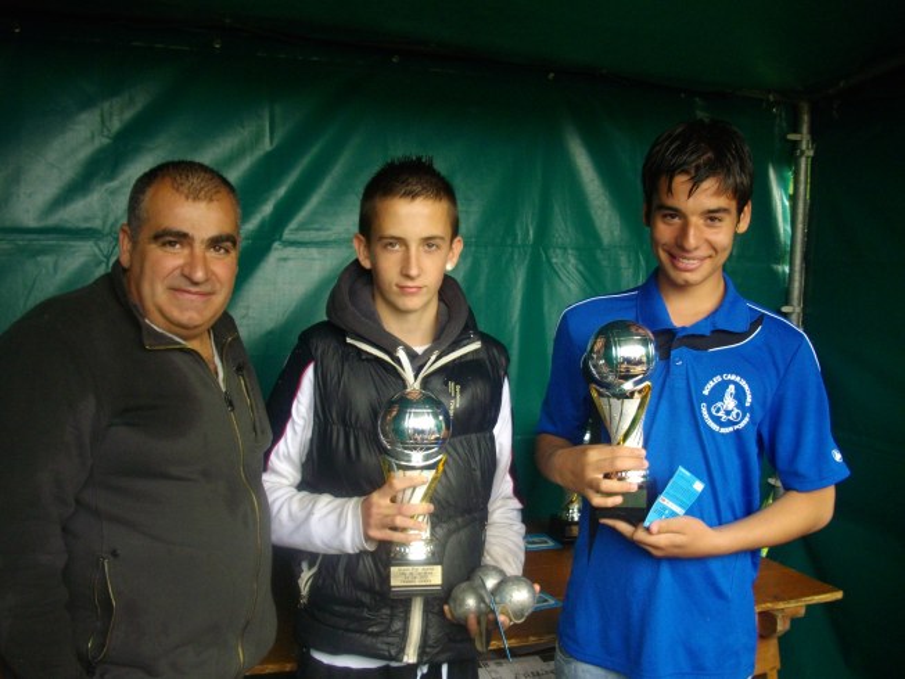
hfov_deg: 50.1
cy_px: 340
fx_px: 968
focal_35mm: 37
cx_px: 452
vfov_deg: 38.7
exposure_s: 1/80
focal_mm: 6.2
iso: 200
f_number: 2.8
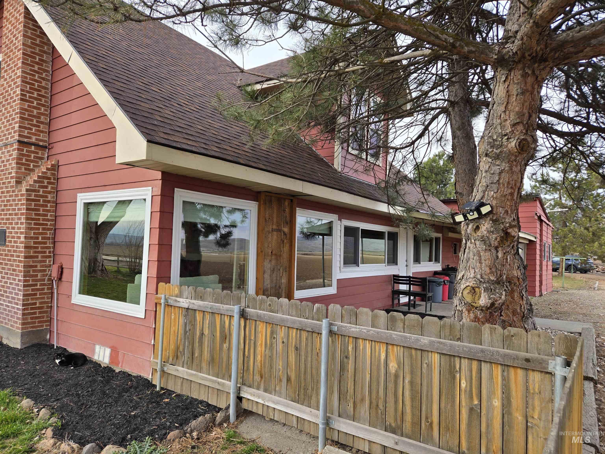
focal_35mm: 23
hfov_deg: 73.9
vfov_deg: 58.9
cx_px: 302
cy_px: 227
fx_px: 402
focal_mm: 5.4
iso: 25
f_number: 1.8
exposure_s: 1/307
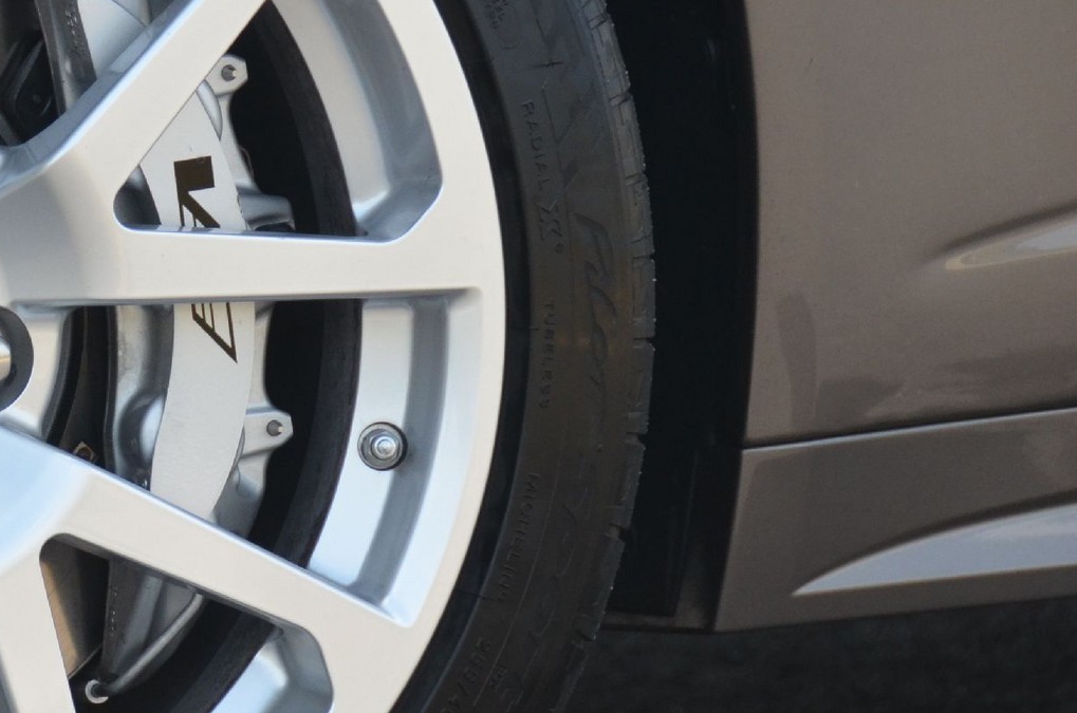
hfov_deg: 5.3
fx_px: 11531
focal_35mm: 386
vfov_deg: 3.5
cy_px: 335
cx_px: -209
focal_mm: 105
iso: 720
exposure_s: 1/1000
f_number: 5.3
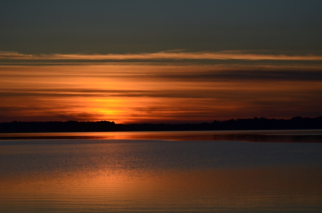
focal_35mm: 129
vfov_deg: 10.6
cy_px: 106
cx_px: 161
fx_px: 1151
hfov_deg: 15.9
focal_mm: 86
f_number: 4.5
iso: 720
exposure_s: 1/8000
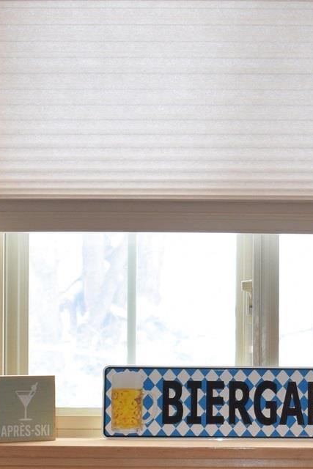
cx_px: 299
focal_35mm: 108
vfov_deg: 18.7
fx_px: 1408
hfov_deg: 12.6
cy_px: 375
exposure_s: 1/125
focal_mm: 20
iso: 320
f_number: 3.8
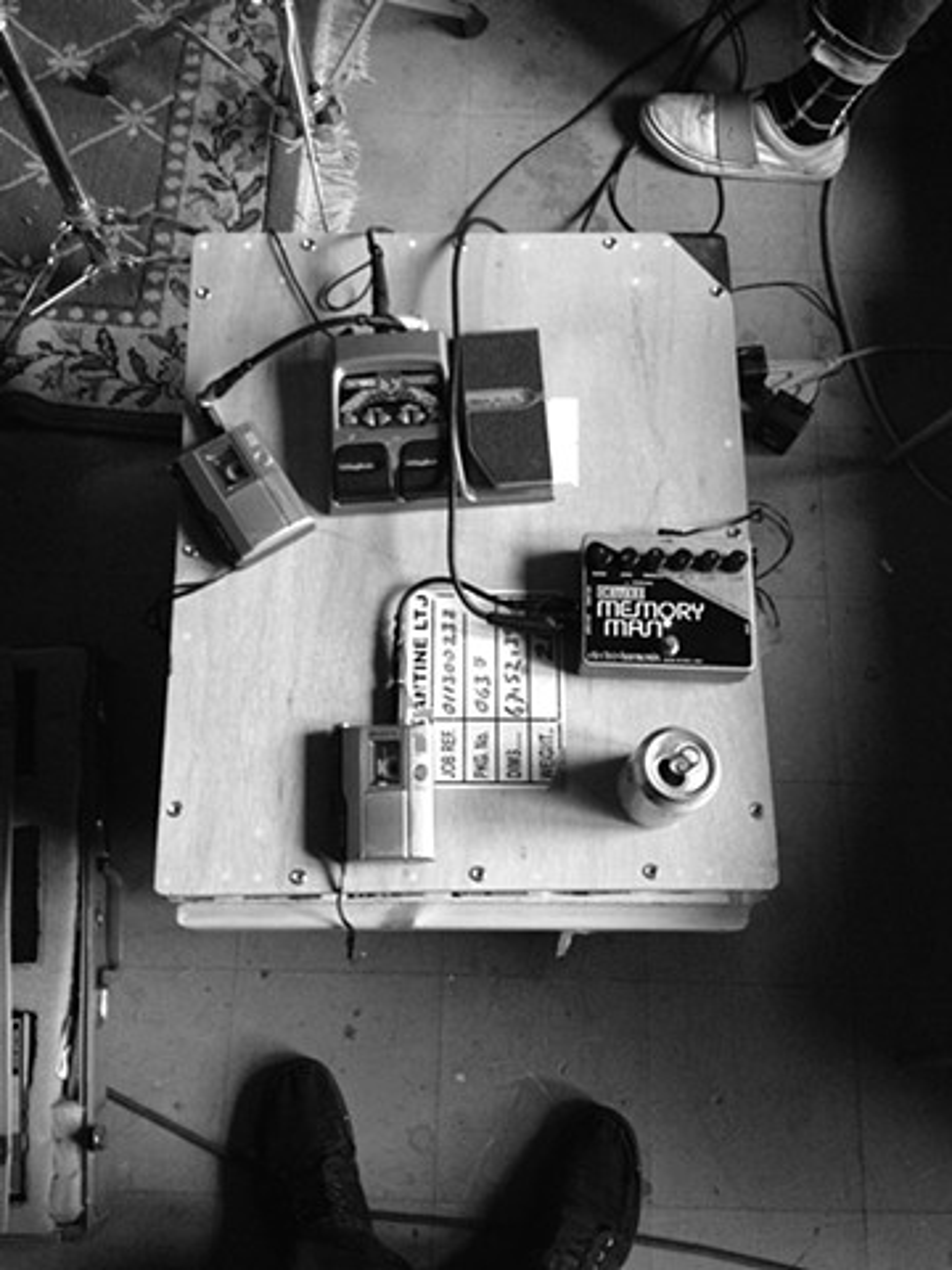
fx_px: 1283
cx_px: 476
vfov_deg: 52.6
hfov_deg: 40.7
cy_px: 635
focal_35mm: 35
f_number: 2.4
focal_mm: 4.3
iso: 320
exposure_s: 1/20
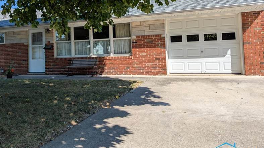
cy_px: 40
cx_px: 101
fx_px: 238
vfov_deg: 34.0
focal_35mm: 34
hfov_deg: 57.4
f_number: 1.85
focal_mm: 6.81
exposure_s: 1/1984
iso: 43
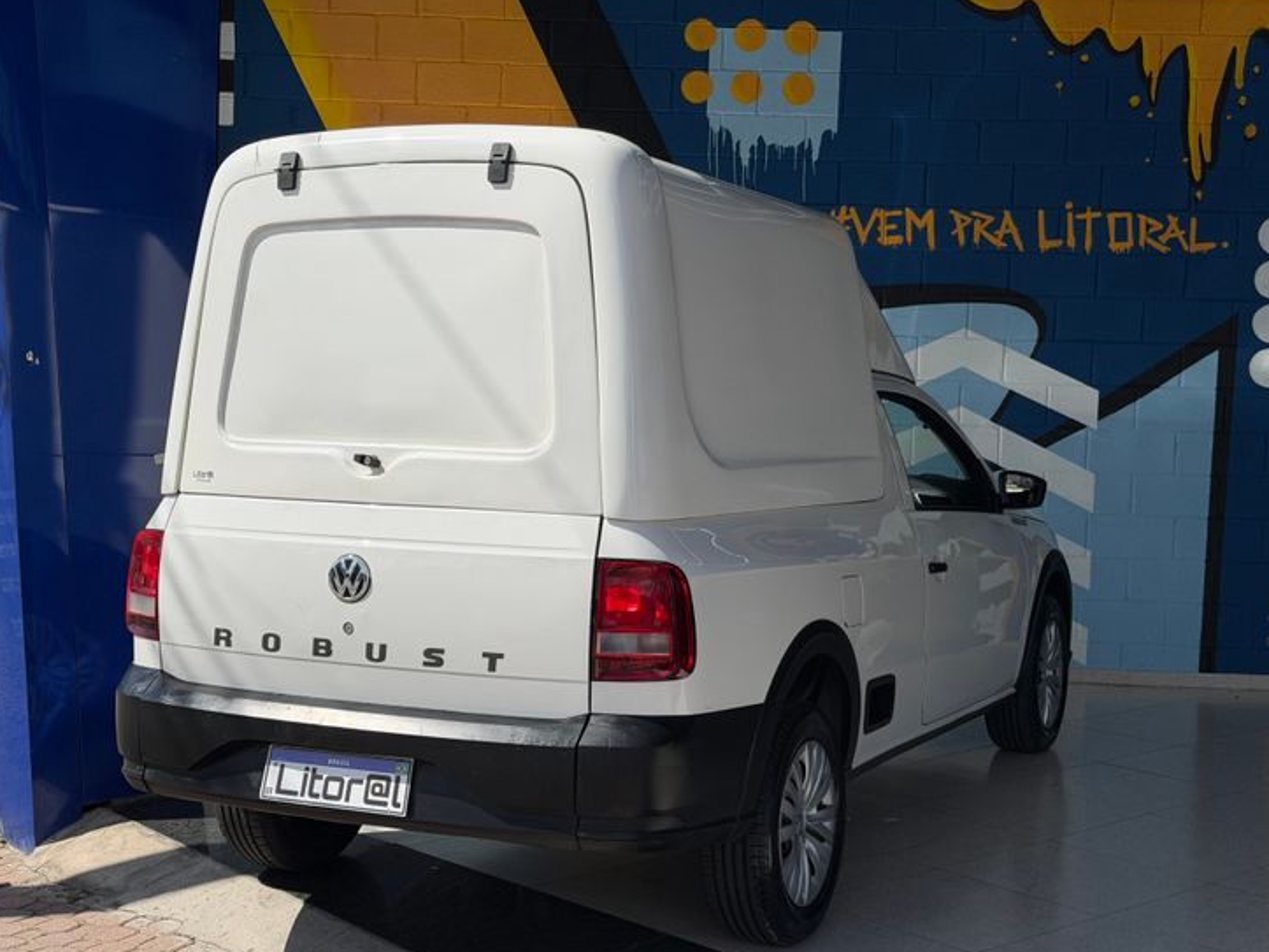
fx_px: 1869
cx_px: 637
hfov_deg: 37.5
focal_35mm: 51
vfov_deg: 28.6
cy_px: 485
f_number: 1.78
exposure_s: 1/9901
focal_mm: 6.76
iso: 80
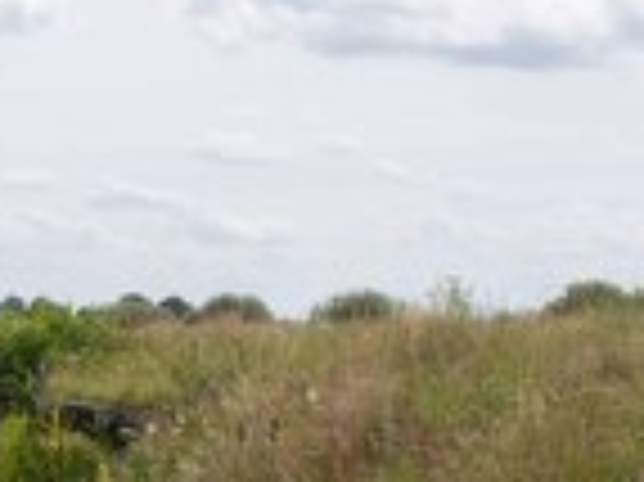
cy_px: 484
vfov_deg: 11.3
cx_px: -113
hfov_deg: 14.7
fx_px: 2417
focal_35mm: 130
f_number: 11
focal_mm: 28
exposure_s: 1/400
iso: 200
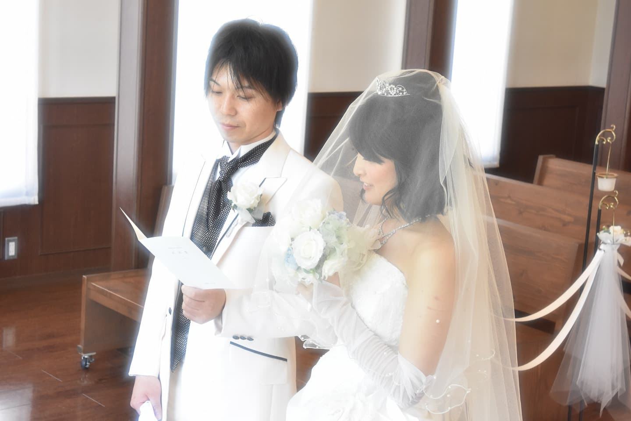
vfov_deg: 18.9
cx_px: 316
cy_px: 210
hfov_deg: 28.1
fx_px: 1262
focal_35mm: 72
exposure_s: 1/80
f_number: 5.6
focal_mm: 48
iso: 2000
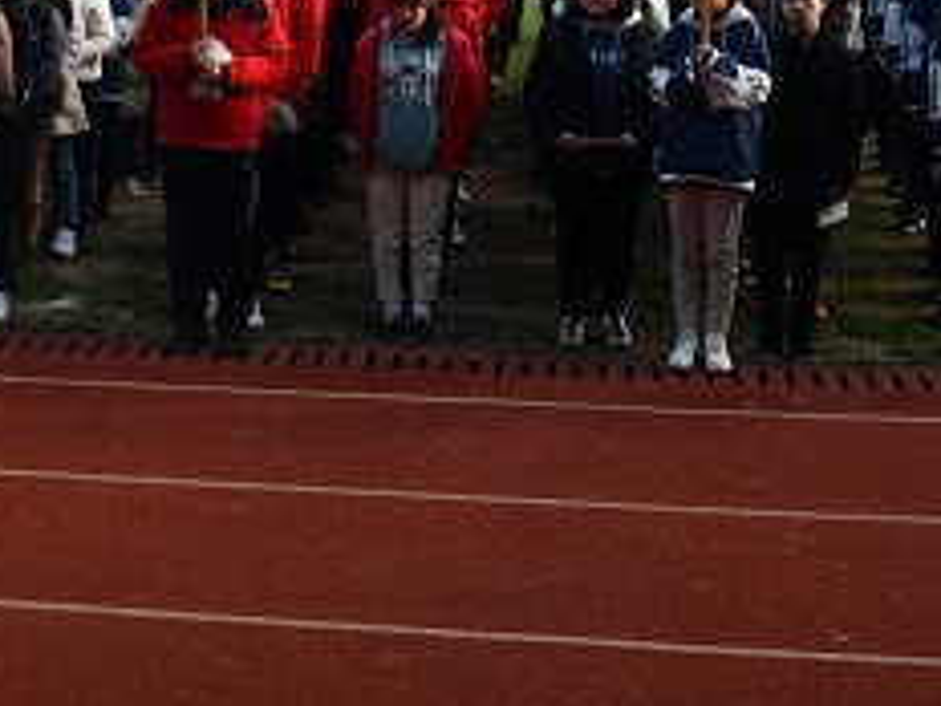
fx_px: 2039
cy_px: 101
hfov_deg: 25.4
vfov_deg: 19.4
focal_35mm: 75
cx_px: 160
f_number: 9
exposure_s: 1/320
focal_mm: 18
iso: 320
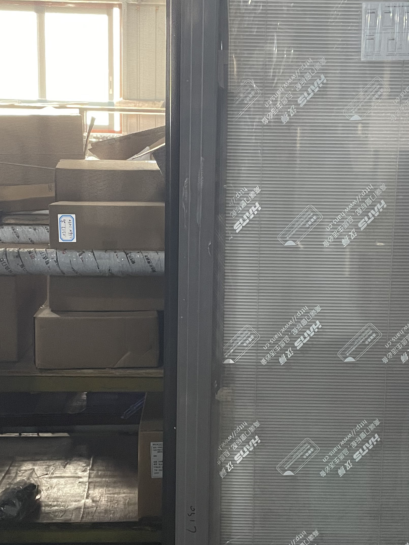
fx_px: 772
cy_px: 269
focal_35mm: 49
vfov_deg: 38.9
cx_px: 201
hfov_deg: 29.7
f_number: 1.6
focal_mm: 4.2
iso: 400
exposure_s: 1/60
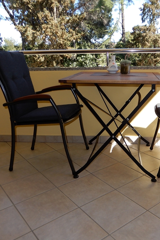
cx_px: 113
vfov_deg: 55.8
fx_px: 226
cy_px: 119
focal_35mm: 34
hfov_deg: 38.2
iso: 80
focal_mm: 4.3
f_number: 3.4
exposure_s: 1/250
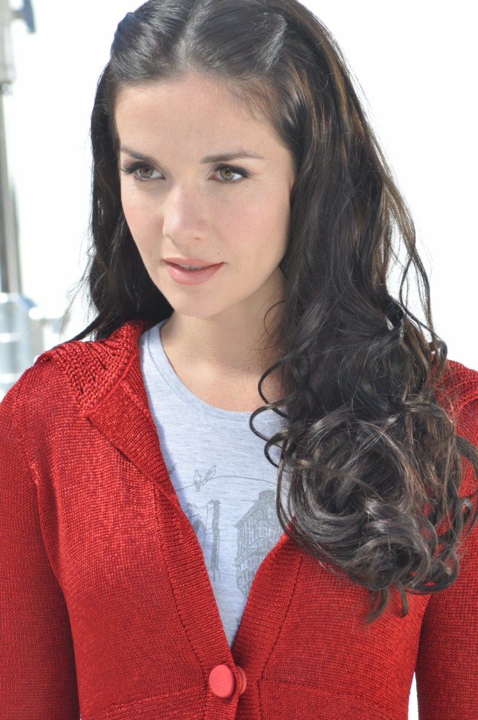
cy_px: 360
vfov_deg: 5.7
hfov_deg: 3.8
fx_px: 7186
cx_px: 239
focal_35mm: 360
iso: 640
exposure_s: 1/250
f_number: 11
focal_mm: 240
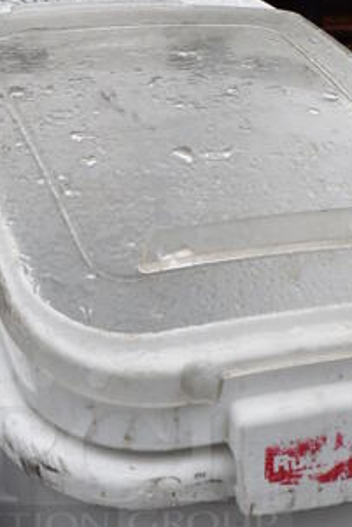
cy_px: 451
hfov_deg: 16.6
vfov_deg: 24.2
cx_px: 98
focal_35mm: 82
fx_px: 1201
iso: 200
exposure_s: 1/320
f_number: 7.1
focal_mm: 18
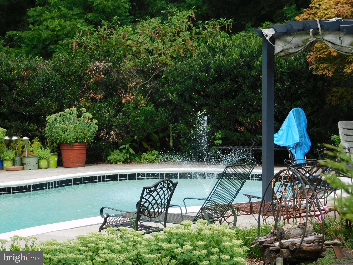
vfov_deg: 10.0
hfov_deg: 13.3
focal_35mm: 148
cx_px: 176
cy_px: 132
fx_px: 1509
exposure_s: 1/320
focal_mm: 26.3
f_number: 5.1
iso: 125
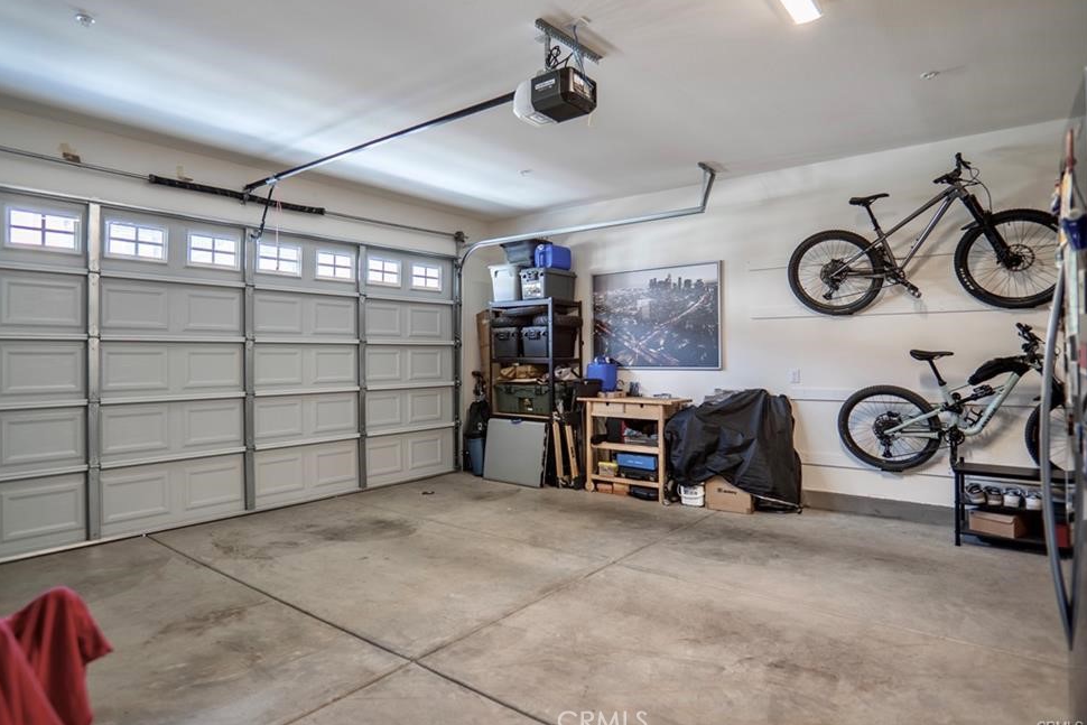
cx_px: 517
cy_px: 355
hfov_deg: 86.8
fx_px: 574
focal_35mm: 19
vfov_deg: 64.6
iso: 50
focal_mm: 12
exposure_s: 1/80
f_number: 2
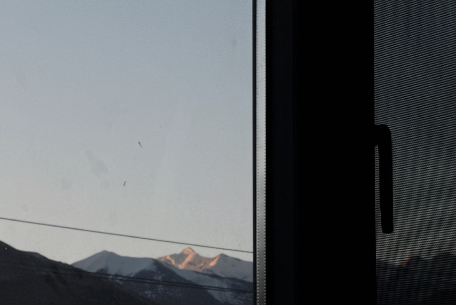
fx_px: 1863
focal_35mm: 147
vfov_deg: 9.3
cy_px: 201
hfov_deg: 14.0
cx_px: 192
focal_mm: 15.66
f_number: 2.8
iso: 50
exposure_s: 1/313
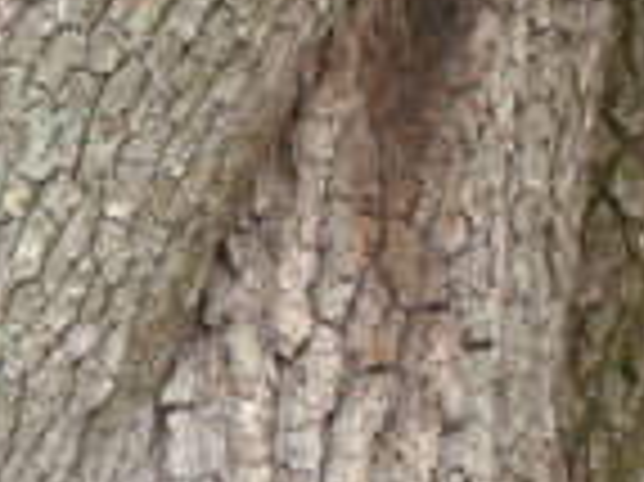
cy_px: 146
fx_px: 5986
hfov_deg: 6.1
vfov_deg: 4.6
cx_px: -275
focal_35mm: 322
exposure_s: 1/37.6
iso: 50
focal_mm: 17.1
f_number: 4.9
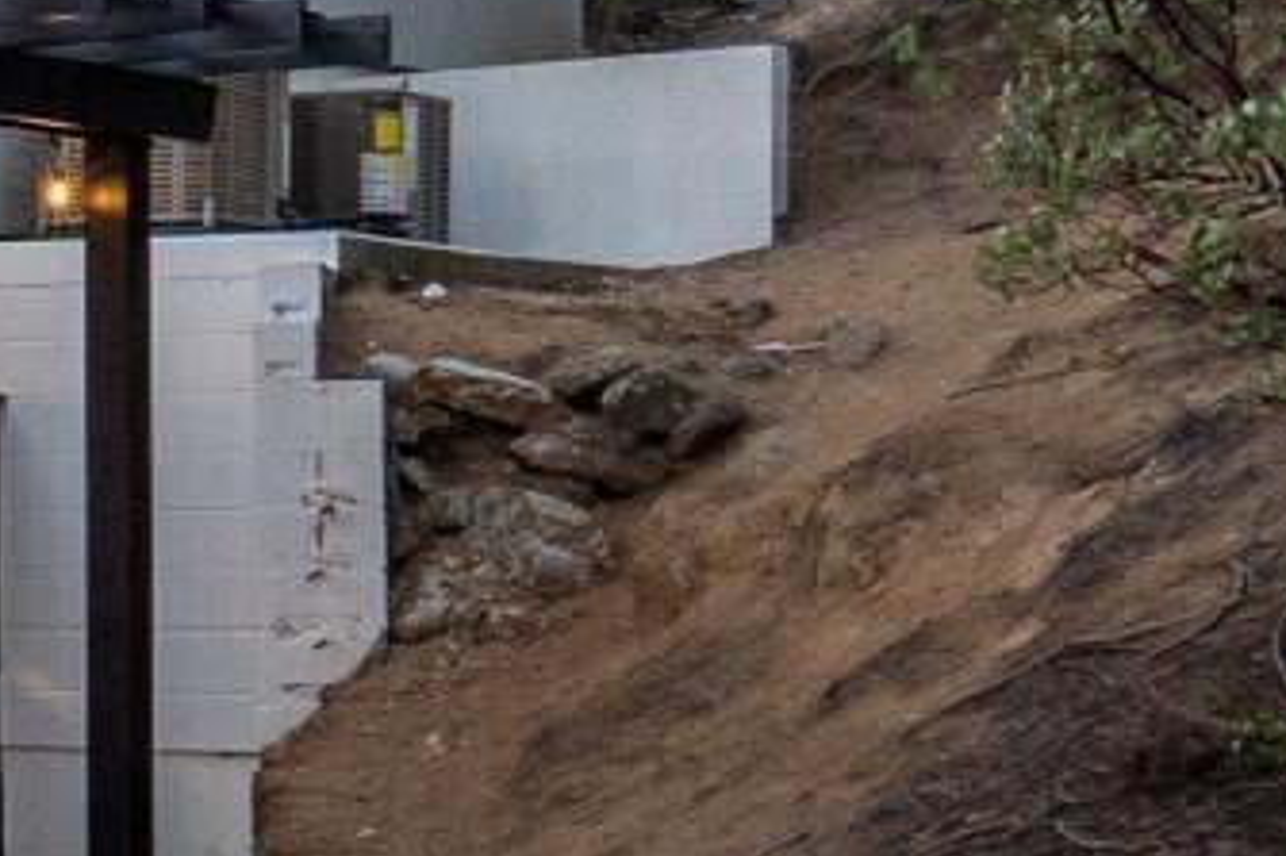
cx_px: -1117
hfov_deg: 15.6
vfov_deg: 12.3
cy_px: 75
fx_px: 3927
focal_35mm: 110
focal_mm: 12
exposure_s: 1/8
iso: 250
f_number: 9
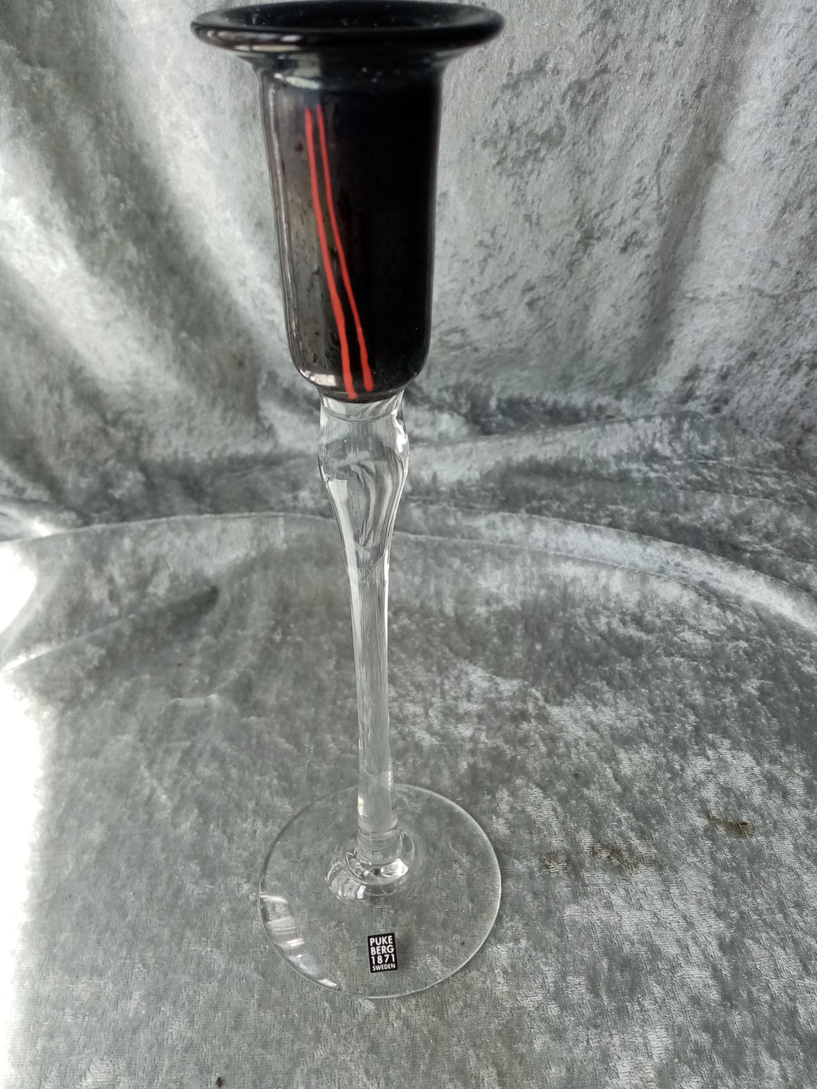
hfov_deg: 53.1
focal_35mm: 26
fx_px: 818
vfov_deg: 67.3
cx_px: 408
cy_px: 544
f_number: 1.8
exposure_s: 1/100
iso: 118
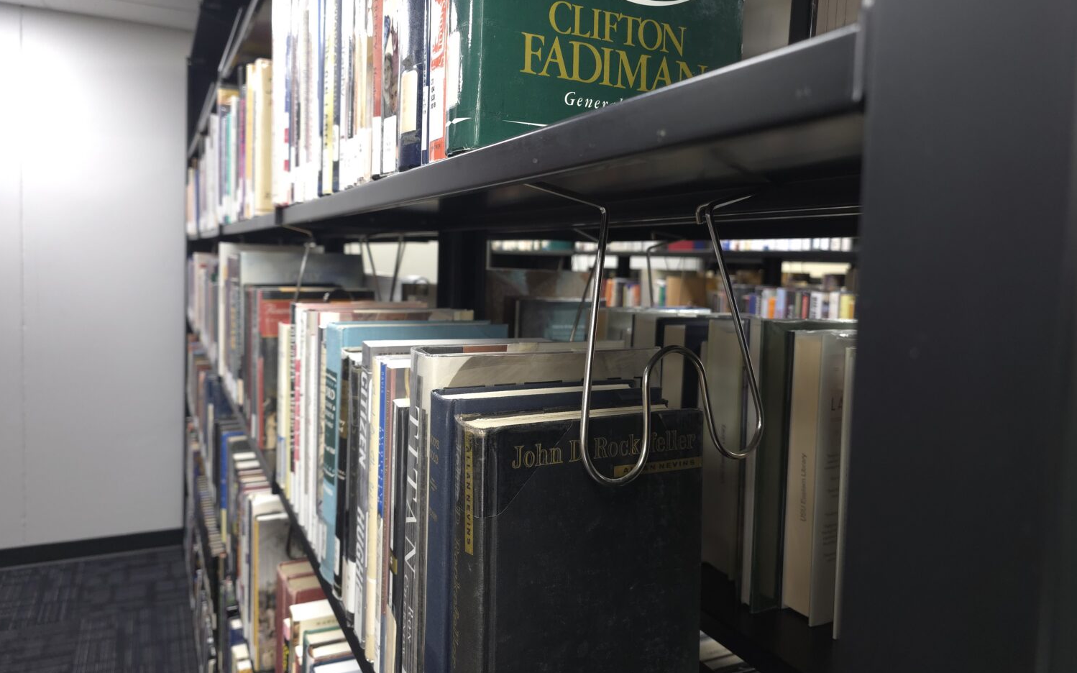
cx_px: 531
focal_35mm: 25
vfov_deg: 49.2
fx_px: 734
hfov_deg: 72.5
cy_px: 308
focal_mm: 6.3
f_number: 1.7
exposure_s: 1/60
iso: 320
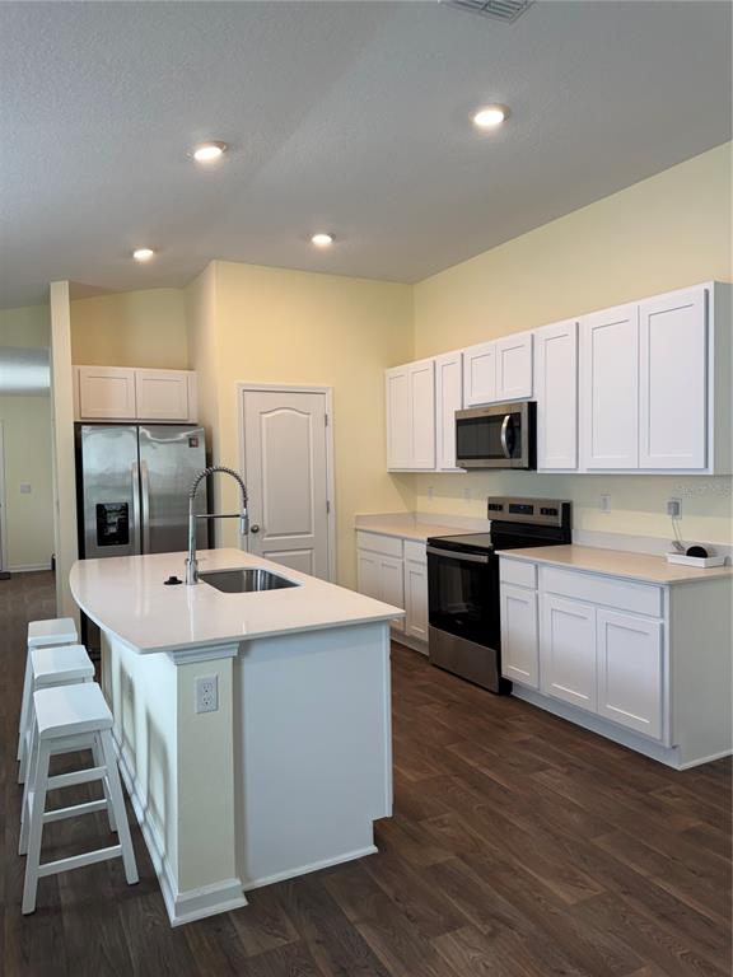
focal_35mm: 24
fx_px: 678
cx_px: 366
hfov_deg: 56.8
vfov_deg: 71.6
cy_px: 488
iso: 125
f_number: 1.78
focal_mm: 6.76
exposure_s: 1/120
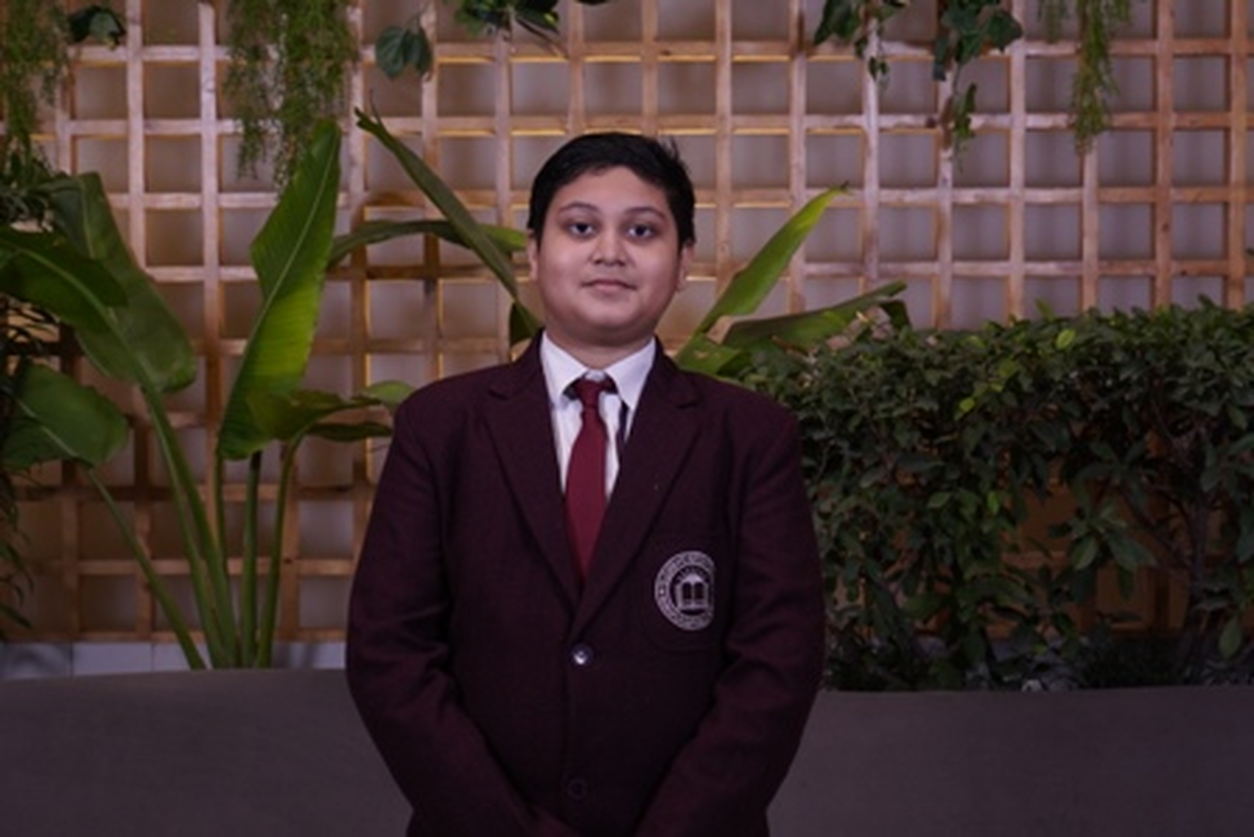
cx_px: 627
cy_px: 418
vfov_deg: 24.6
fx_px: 1916
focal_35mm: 55
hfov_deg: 36.2
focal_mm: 37
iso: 400
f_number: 5
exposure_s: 1/125
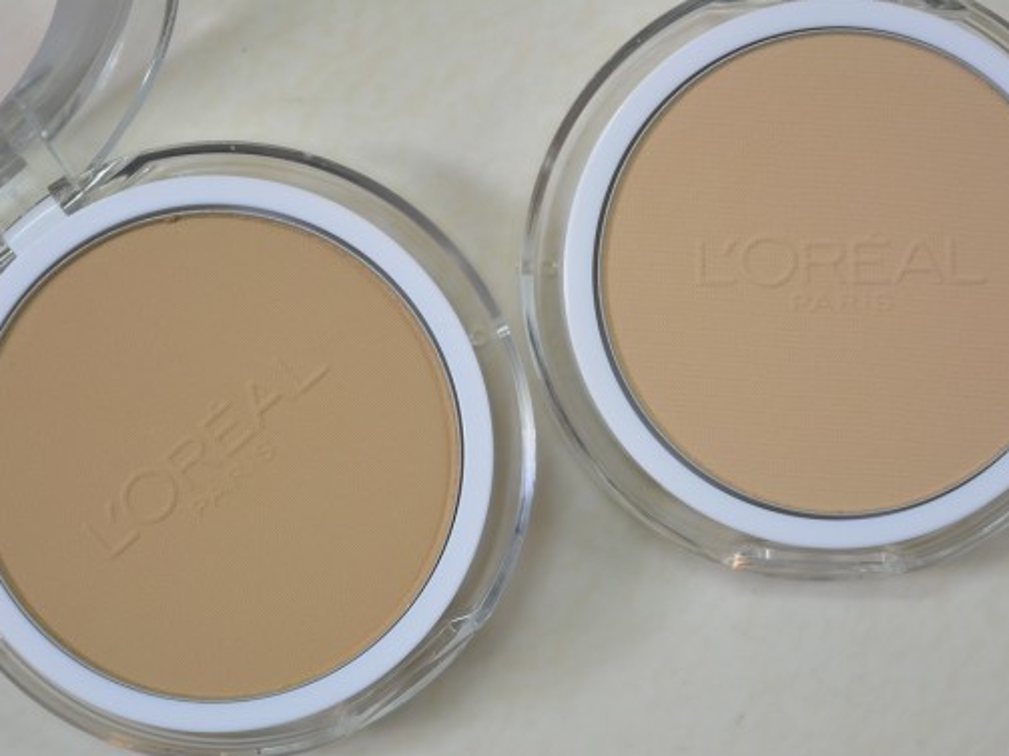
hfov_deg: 20.7
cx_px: 534
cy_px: 395
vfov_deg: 15.6
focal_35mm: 95
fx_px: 2756
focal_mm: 55
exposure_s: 1/13
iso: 640
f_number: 5.6
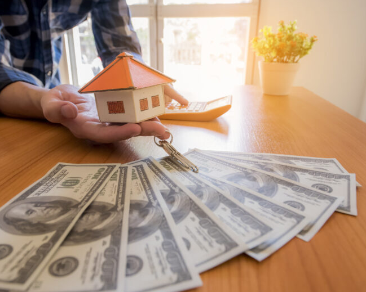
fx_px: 238
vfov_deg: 63.1
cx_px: 171
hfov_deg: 75.0
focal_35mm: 22
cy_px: 148
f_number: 8
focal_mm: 19
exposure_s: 1/160
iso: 3600
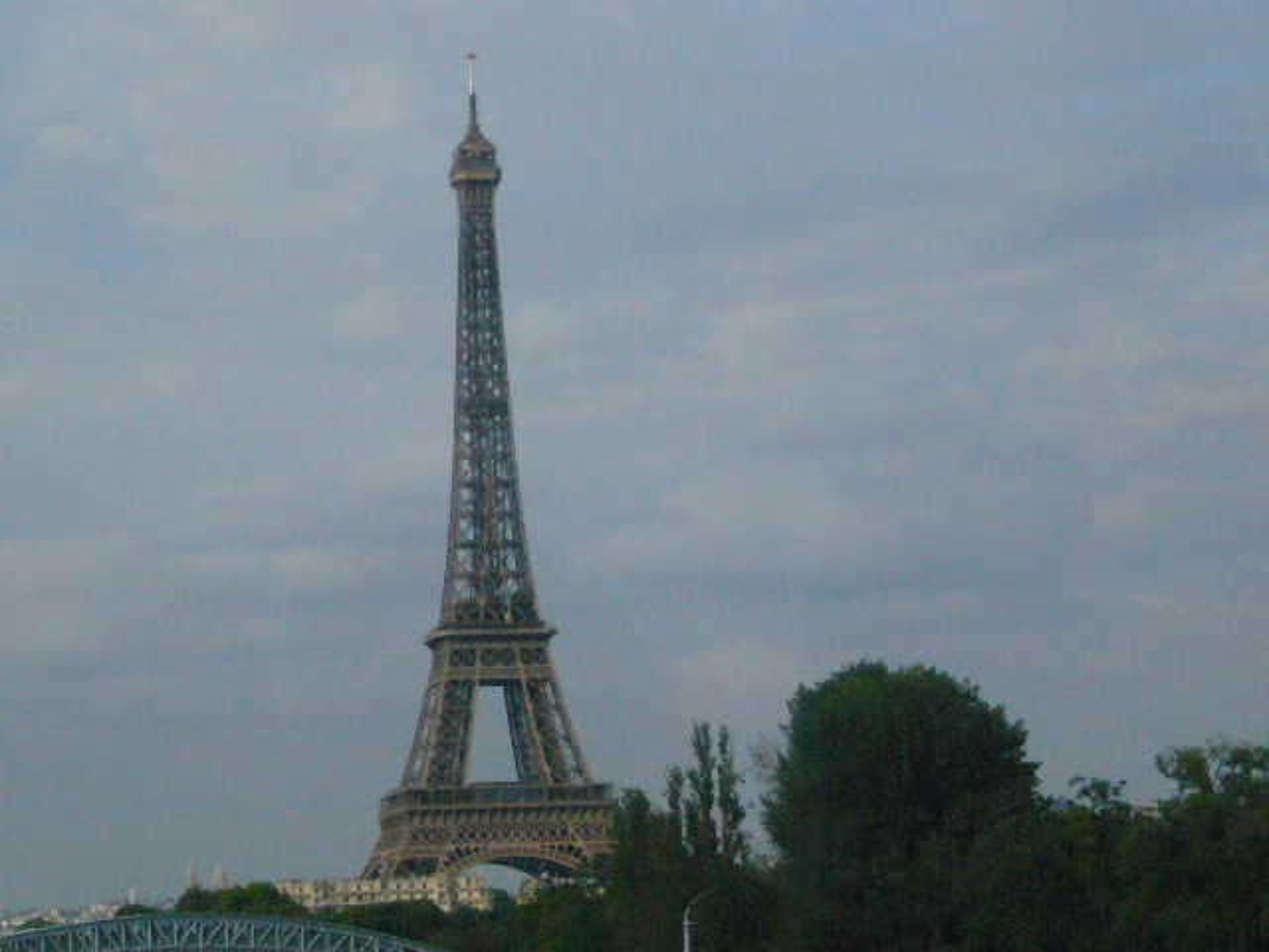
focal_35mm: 109
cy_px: 476
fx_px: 3996
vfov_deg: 13.6
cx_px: 634
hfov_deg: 18.0
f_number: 10
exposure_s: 1/320
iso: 400
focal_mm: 13.2
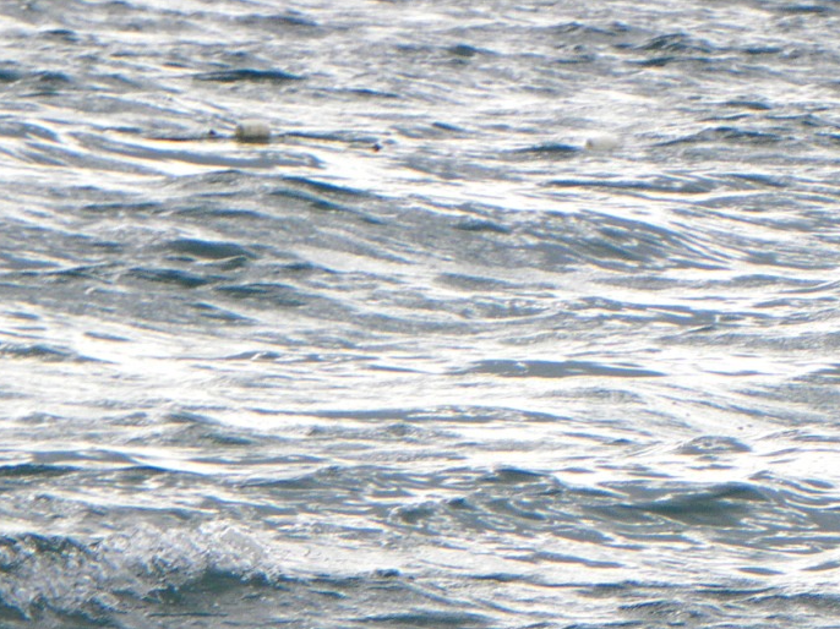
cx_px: 942
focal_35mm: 596
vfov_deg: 2.5
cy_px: 370
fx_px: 14458
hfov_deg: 3.3
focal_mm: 35.1
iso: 80
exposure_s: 1/500
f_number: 4.5
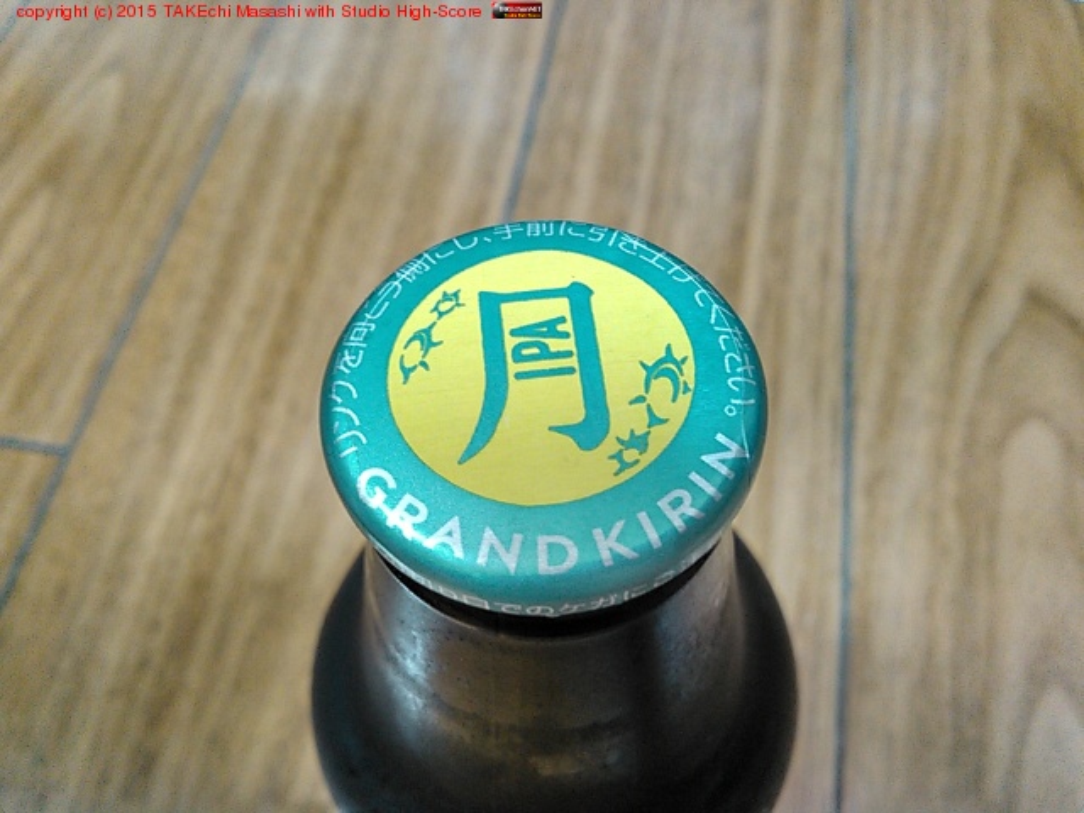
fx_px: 939
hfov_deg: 60.0
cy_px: 406
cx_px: 542
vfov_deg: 46.8
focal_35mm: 30
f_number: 2.4
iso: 500
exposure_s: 1/16.7
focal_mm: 4
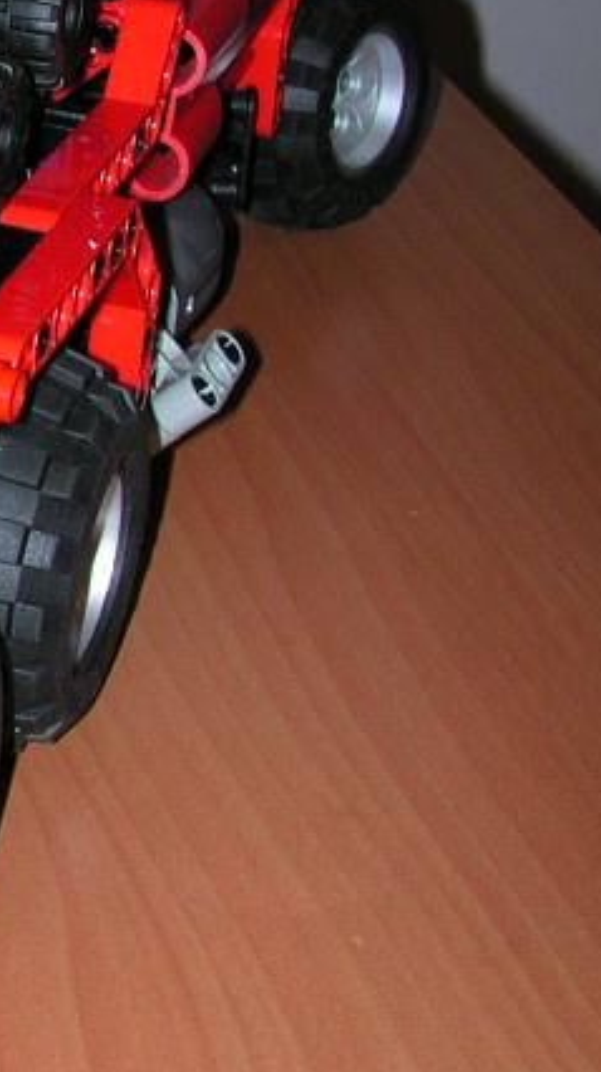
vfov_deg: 21.9
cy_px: 370
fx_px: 2754
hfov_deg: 11.4
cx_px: -548
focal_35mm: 97
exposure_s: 1/60
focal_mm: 5.6
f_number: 4.5
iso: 100
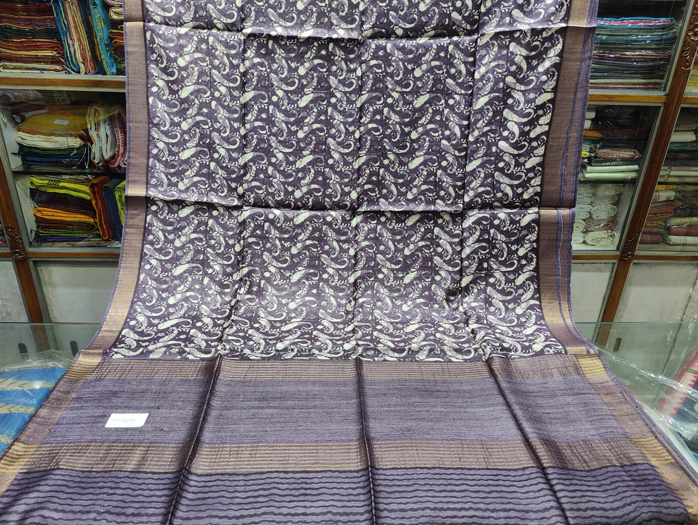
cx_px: 349
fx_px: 464
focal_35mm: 23
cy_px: 262
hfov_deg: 73.9
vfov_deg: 59.0
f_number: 1.8
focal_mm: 6.06
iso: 125
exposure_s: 1/100
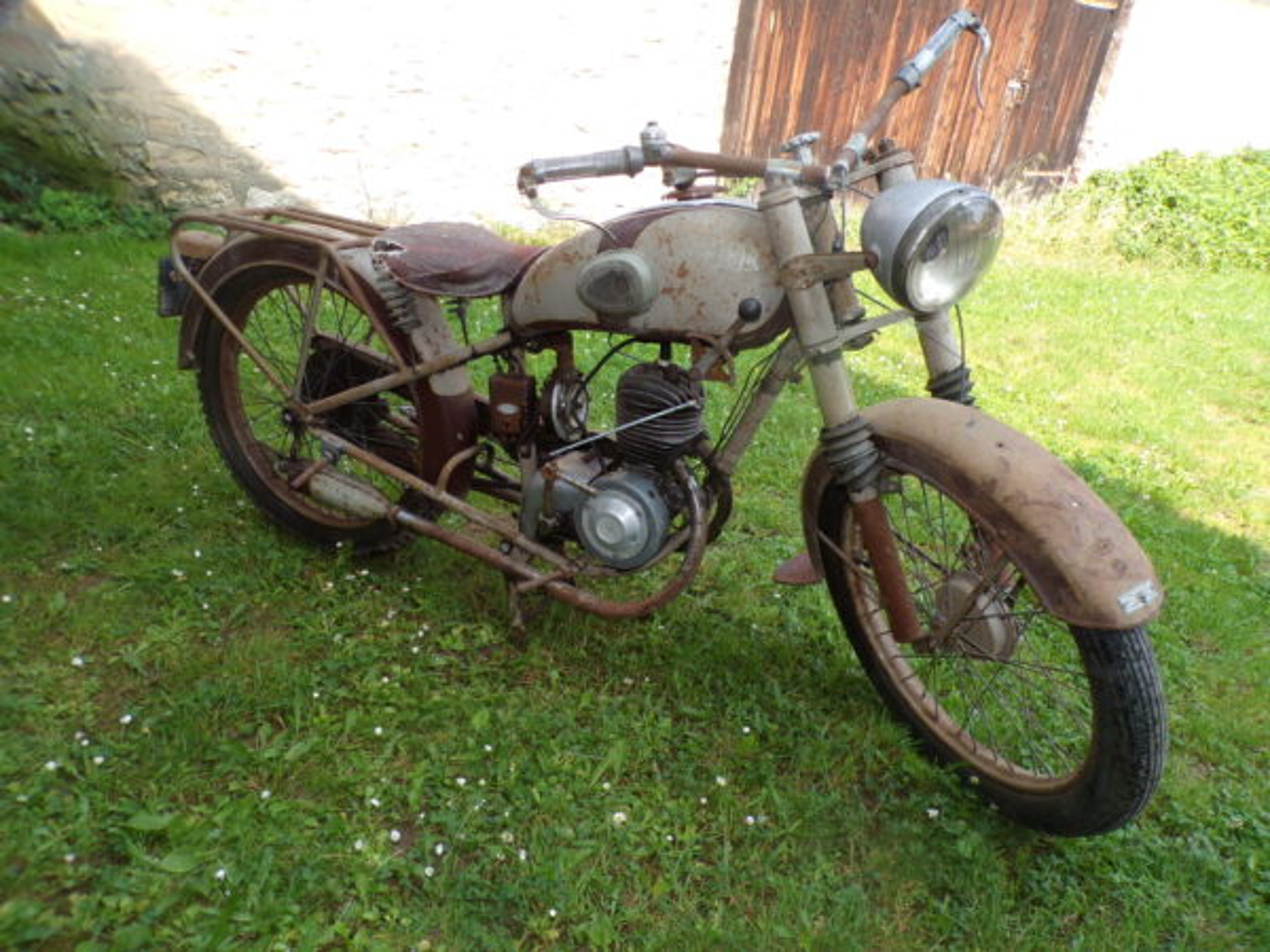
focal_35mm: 24
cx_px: 635
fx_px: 881
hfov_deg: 71.6
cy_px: 476
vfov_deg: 56.8
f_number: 4.3
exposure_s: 1/100
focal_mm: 4.3
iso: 80
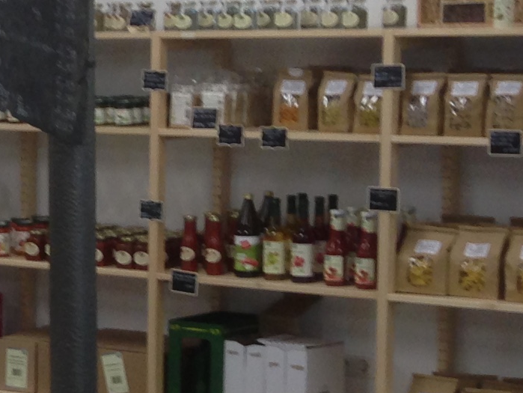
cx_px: -533
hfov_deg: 11.5
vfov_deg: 9.6
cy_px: 246
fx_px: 2328
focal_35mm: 154
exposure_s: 1/24
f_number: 2.4
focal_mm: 4.12
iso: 50
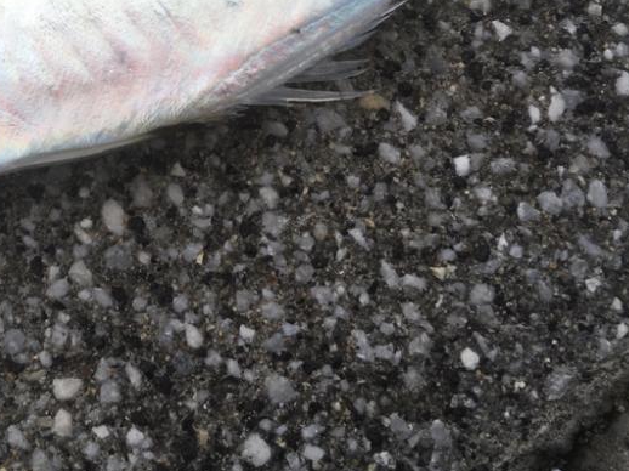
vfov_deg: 25.1
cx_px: 146
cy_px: 21
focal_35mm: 56
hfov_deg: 33.6
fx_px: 1017
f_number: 2.2
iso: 25
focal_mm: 4.15
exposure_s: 1/247
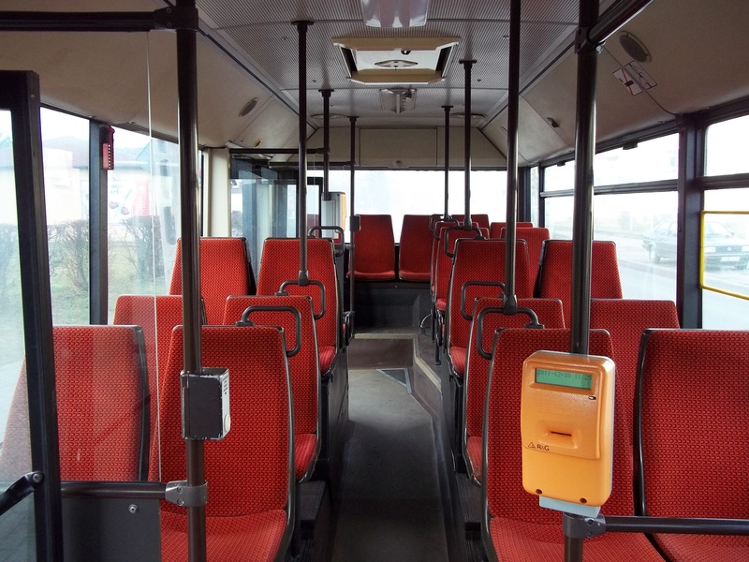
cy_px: 281
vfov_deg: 44.2
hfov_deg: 56.8
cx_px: 374
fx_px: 692
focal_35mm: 32
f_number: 2.9
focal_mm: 5.7
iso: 160
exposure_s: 1/125
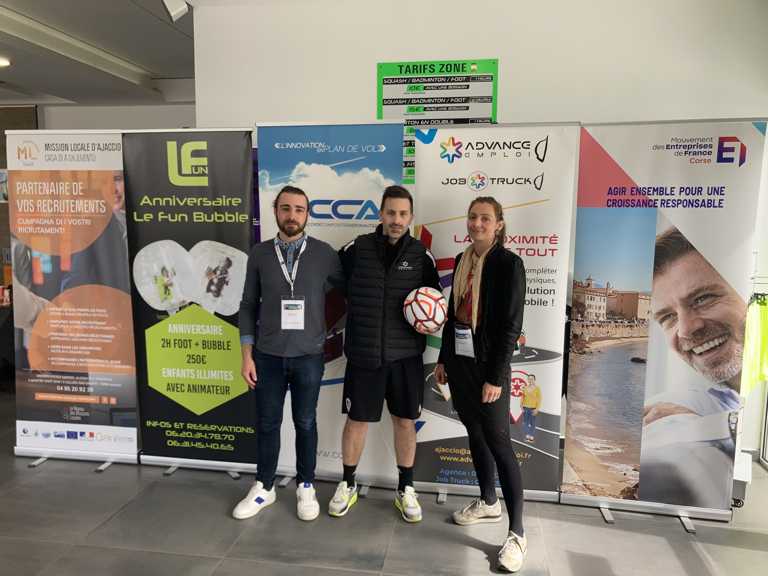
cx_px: 384
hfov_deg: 63.4
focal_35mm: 28
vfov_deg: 49.7
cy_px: 288
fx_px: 621
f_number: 1.8
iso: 20
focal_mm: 3.99
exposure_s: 1/165
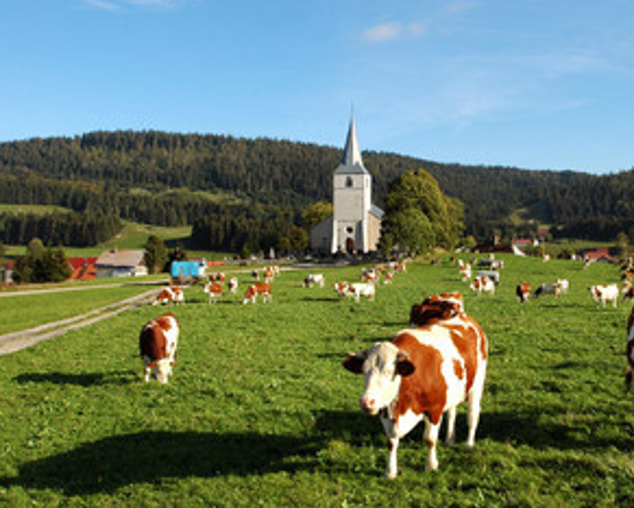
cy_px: 244
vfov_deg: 38.5
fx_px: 726
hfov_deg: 46.1
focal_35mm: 39
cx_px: 443
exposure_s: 1/320
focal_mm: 19
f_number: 9
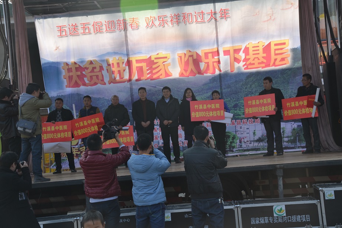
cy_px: 114
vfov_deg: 21.6
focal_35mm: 63
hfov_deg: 31.9
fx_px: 599
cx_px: 171
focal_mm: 42
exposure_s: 1/160
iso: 100
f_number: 6.3
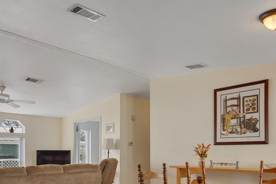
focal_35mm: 31
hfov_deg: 60.1
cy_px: 151
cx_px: 118
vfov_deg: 40.4
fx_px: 237
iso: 320
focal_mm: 11
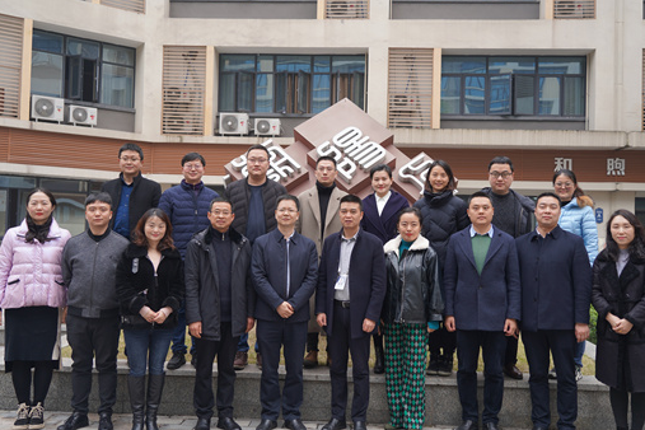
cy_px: 218
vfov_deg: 36.9
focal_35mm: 36
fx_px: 645
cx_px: 336
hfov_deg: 53.1
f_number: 4
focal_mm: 32
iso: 125
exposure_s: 1/160
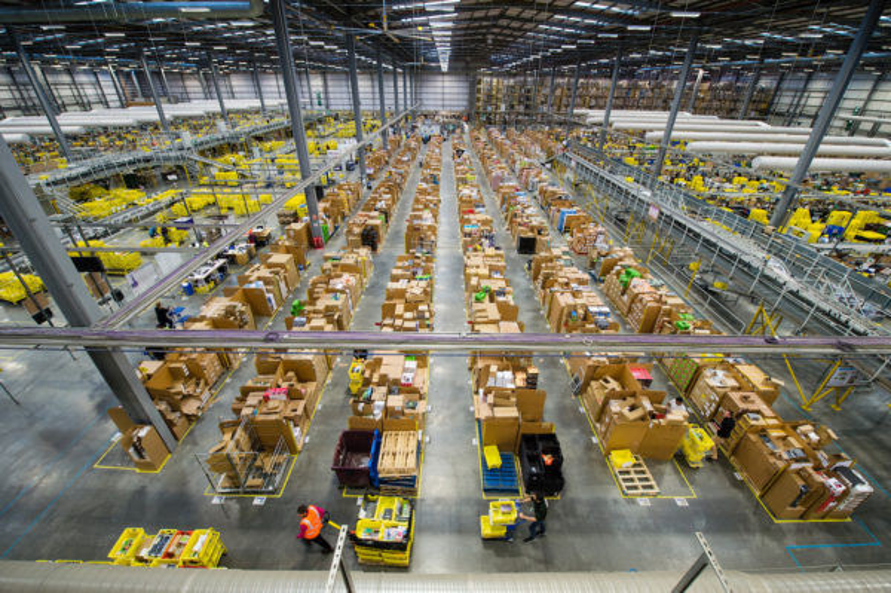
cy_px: 296
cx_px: 446
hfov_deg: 104.3
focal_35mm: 14
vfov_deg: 81.1
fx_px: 346
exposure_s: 1/40
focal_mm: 14
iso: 1000
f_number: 5
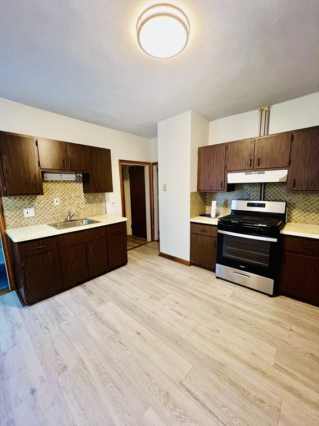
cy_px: 213
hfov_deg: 89.9
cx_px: 160
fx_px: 160
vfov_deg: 106.2
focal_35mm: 13
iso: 500
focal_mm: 1.57
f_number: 1.8
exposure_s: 1/60
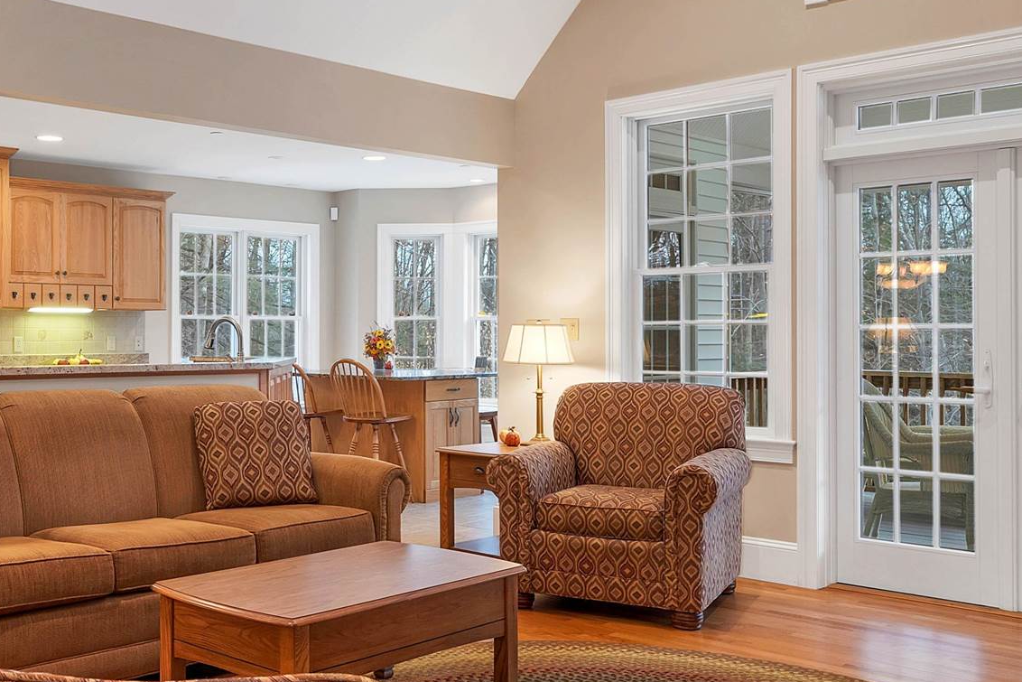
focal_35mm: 38
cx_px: 297
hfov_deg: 49.3
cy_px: 325
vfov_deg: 35.1
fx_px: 1079
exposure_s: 1/10
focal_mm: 14
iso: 400
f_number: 8
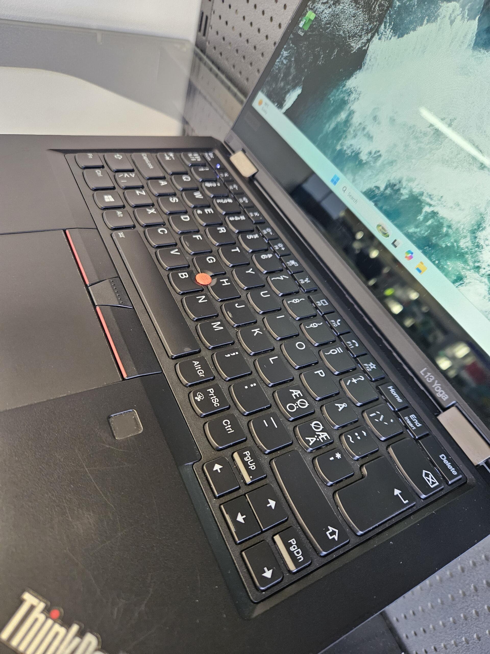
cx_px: 245
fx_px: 434
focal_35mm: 23
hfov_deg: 58.9
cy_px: 327
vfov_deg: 73.9
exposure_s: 1/100
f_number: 1.8
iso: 1000
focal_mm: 5.4
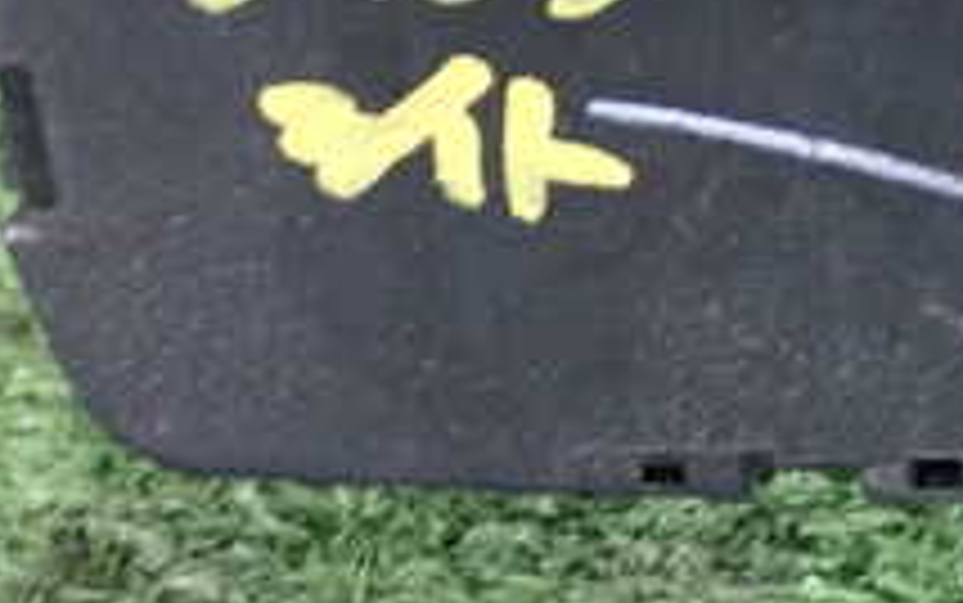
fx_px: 3440
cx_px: 1152
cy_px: 112
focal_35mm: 131
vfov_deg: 10.0
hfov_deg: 15.4
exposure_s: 1/20
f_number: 2.9
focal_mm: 7.84
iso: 800
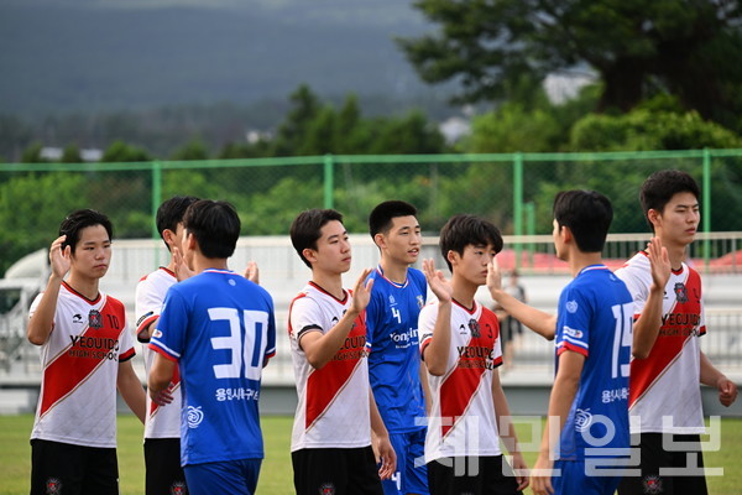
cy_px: 248
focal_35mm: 220
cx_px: 371
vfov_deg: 6.2
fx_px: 4534
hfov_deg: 9.4
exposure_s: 1/400
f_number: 5
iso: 400
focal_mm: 220
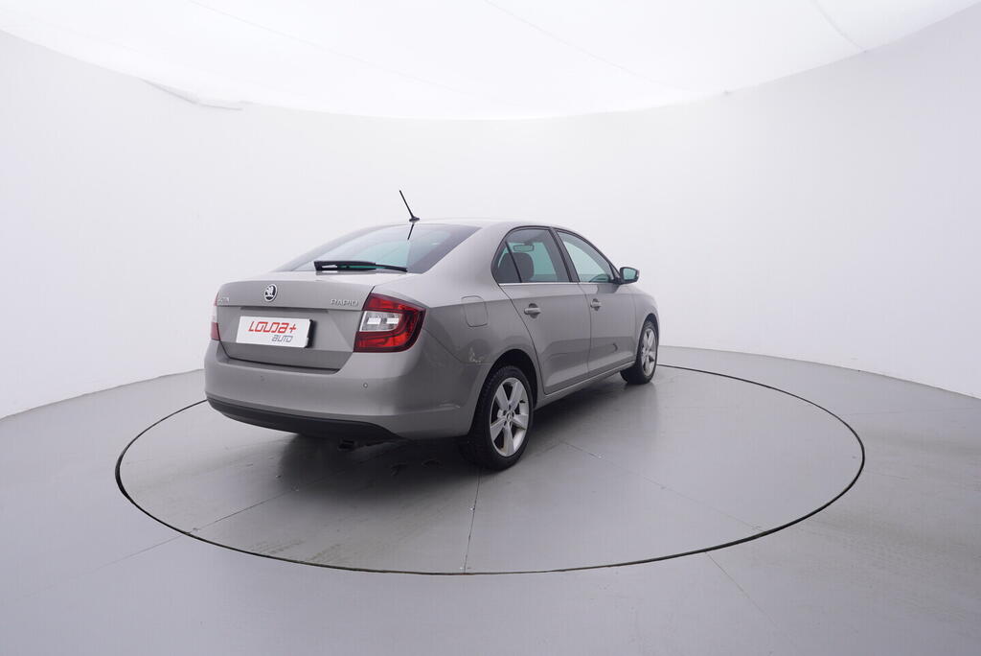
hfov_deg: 77.3
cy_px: 328
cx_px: 490
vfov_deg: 56.2
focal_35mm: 22
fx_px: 613
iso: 200
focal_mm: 15
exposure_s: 1/80
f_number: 5
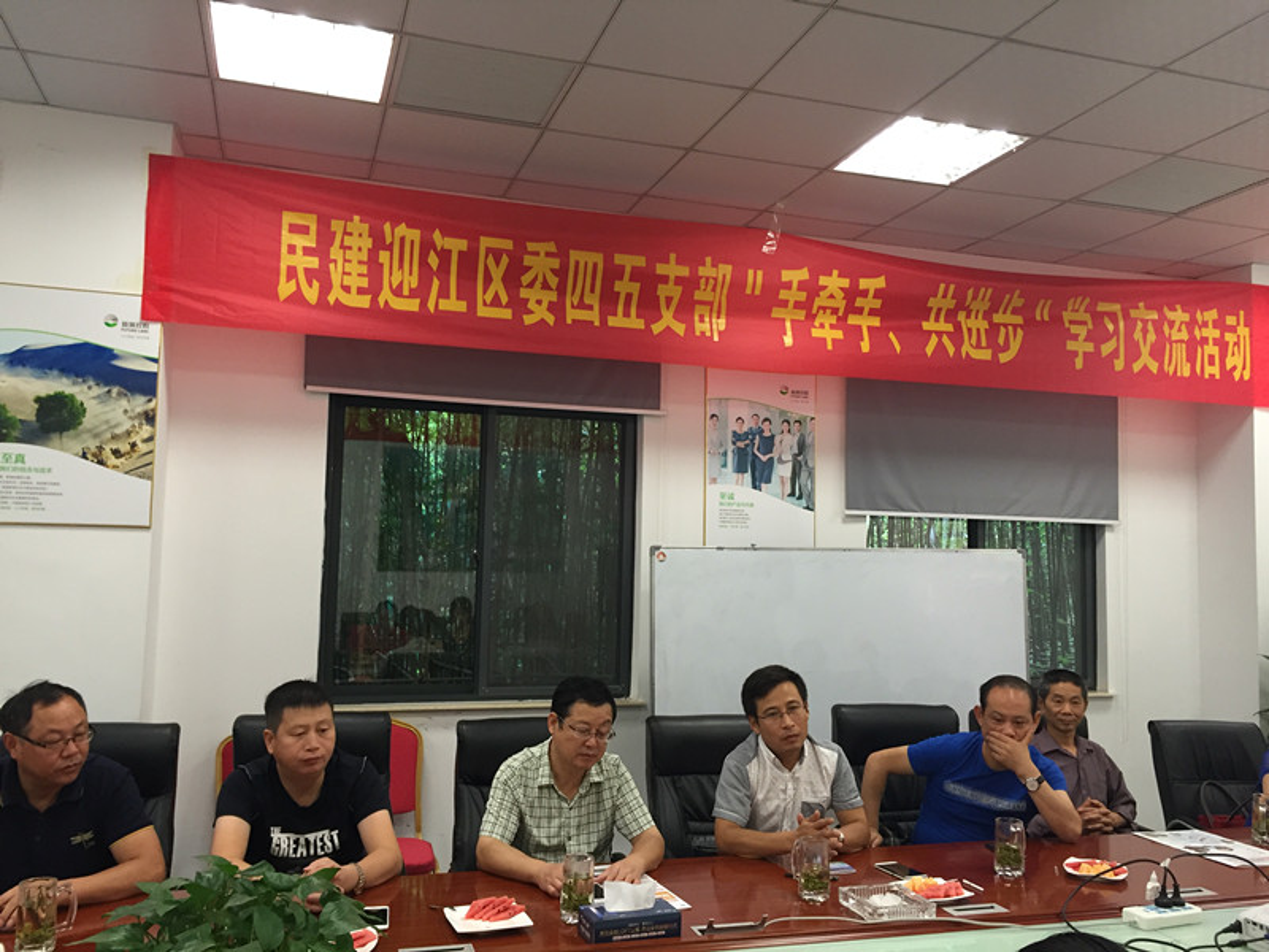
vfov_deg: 48.2
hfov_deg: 61.7
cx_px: 634
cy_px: 476
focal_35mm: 29
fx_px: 1063
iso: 125
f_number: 2.2
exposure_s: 1/33
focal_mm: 4.15
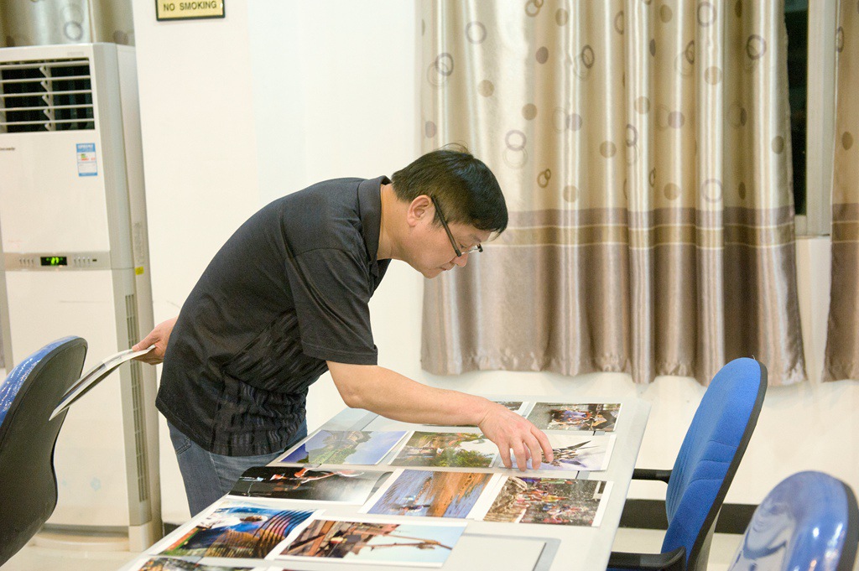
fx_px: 1144
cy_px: 286
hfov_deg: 41.1
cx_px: 430
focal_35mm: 48
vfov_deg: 28.0
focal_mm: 48
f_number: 3.5
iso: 800
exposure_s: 1/60
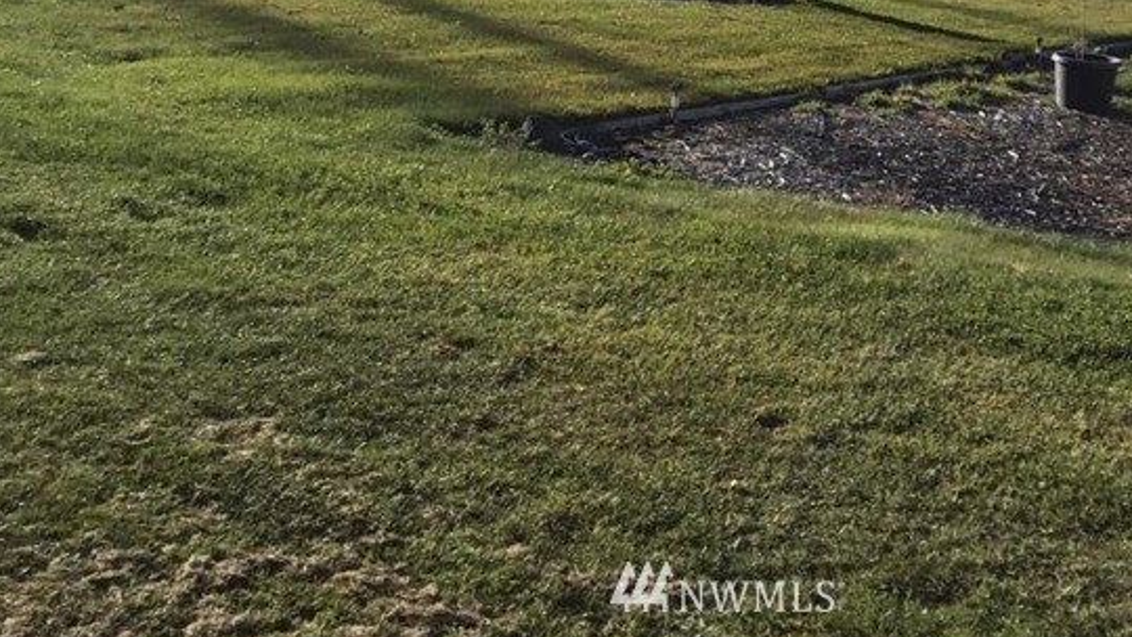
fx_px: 1921
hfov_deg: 32.6
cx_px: 728
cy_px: -137
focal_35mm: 64
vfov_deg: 17.9
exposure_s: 1/1538
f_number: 2.4
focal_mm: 3.3
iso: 25
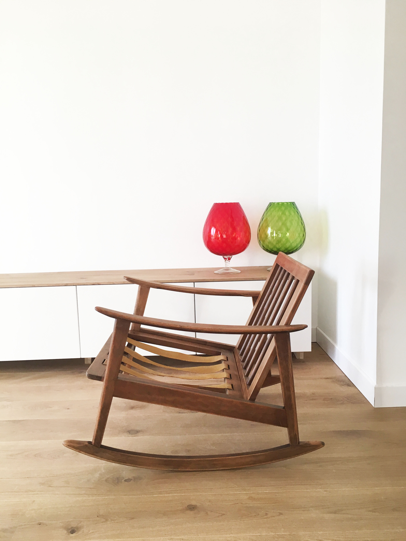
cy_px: 270
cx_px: 203
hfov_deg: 48.2
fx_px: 454
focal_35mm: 29
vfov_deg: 61.7
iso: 40
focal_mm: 4.15
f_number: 2.2
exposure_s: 1/33
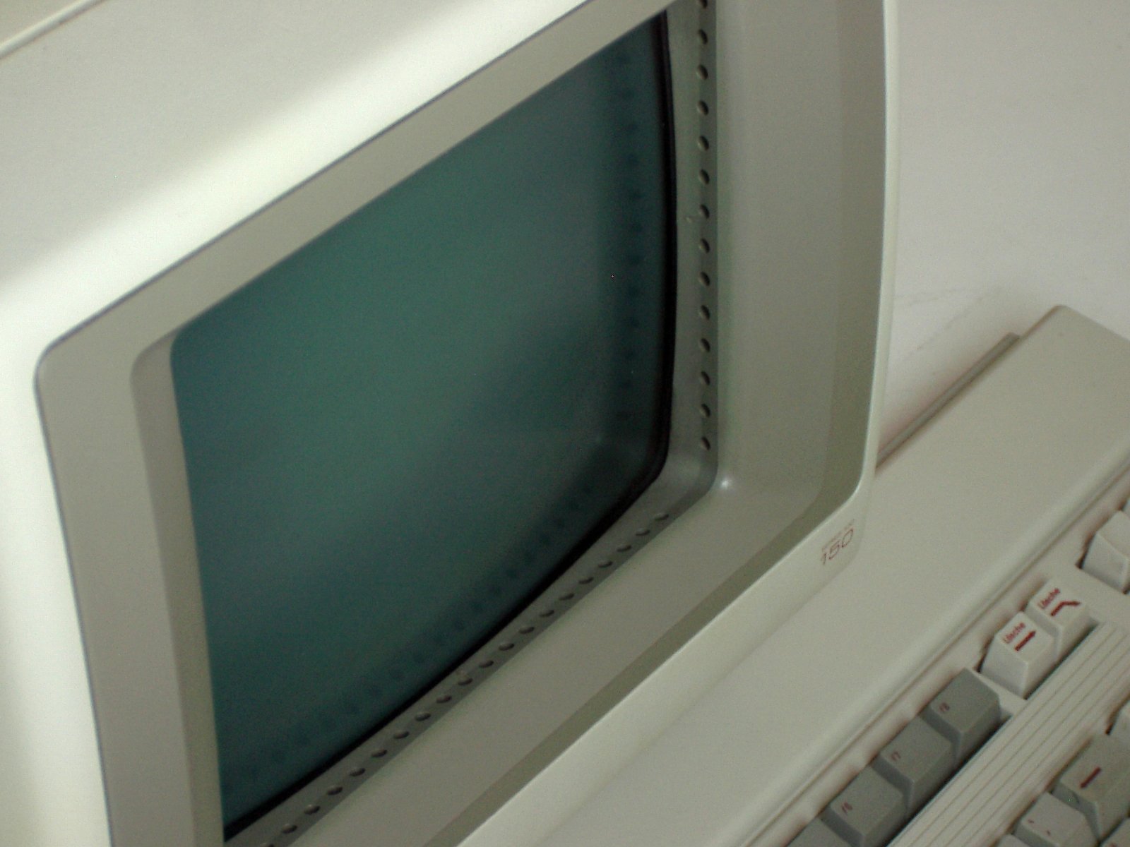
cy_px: 424
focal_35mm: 114
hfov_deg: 17.3
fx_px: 3721
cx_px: 565
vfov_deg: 13.0
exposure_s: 1/5
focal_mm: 17.4
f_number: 5
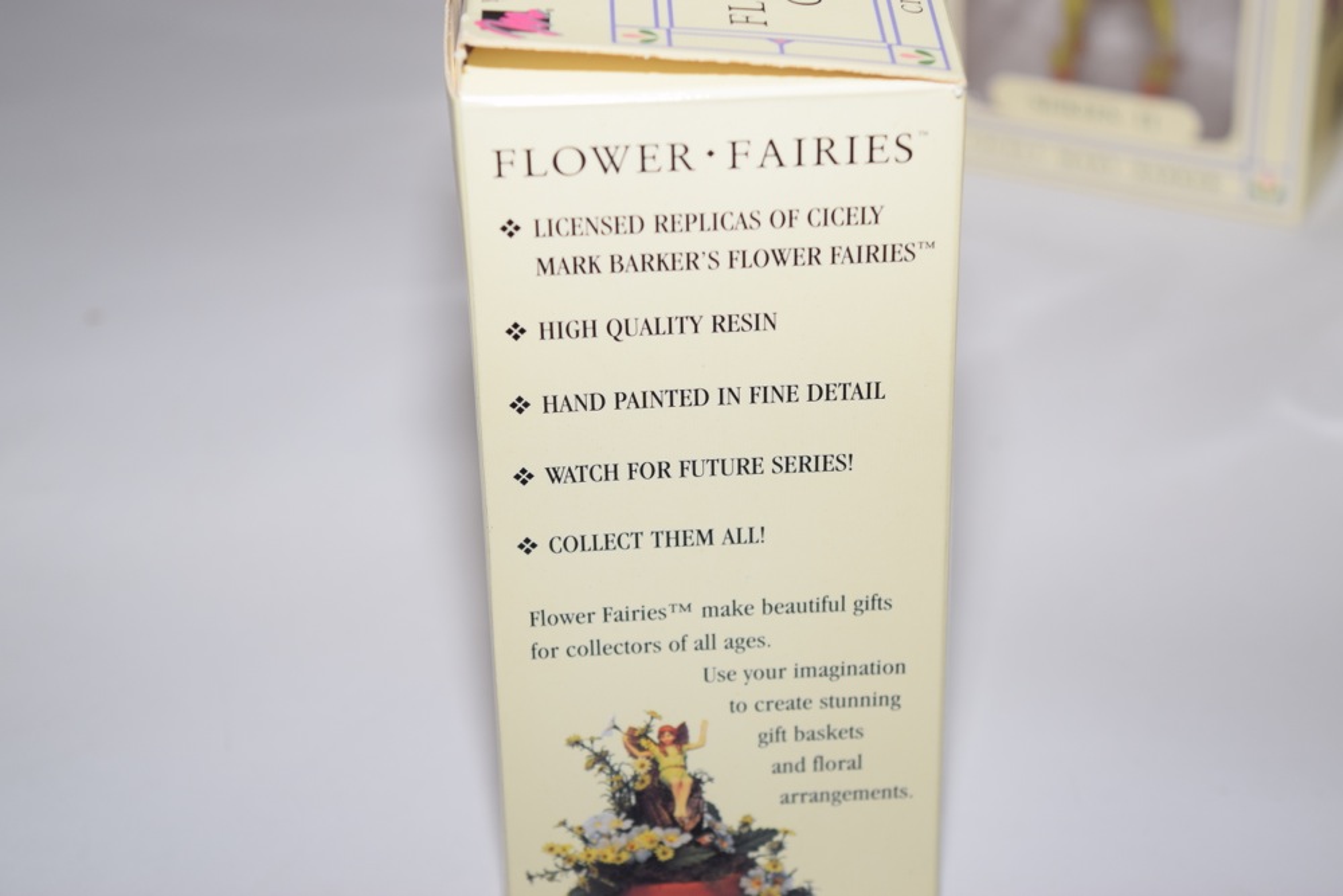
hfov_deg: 24.6
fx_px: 3078
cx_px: 672
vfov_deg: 16.6
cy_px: 448
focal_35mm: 82
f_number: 5.6
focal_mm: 55
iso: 250
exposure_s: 1/60
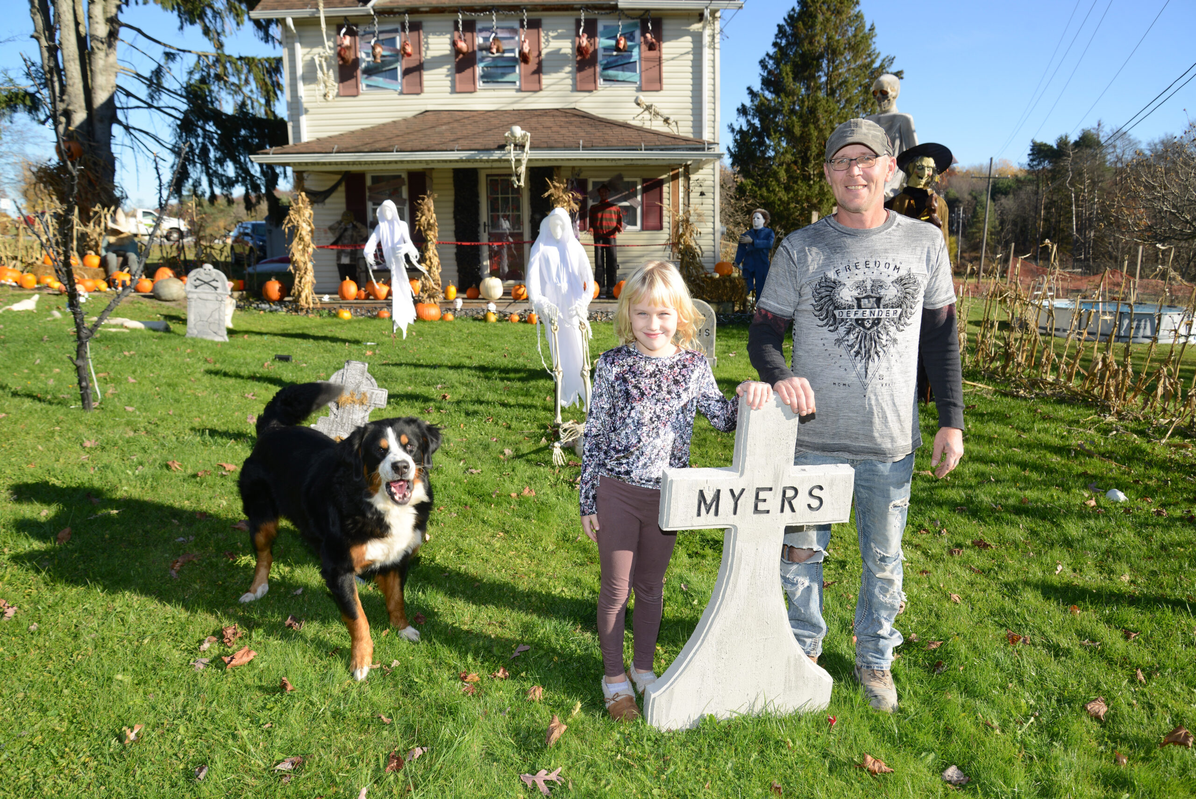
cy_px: 400
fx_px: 798
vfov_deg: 53.2
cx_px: 598
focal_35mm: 24
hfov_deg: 73.7
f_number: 7.1
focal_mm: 24
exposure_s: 1/200
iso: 100
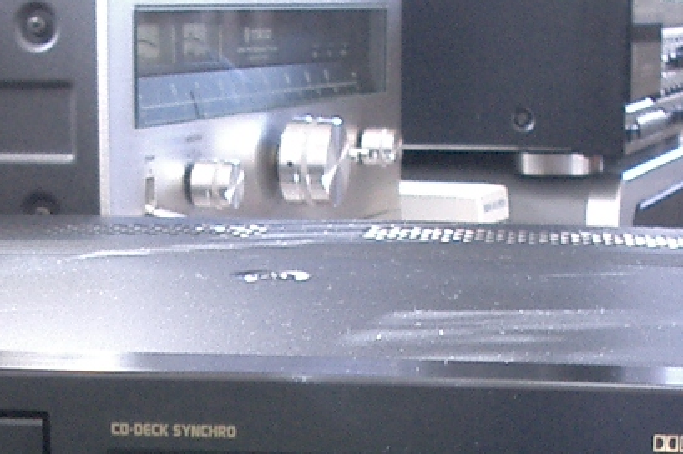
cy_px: 578
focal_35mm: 114
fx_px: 2161
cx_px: 239
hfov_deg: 17.9
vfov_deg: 11.7
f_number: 2.6
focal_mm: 5.8
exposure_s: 1/15
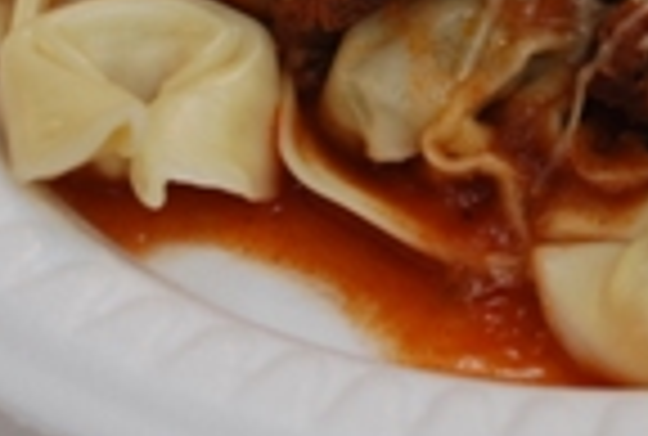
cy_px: -126
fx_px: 2690
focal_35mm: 149
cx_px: 608
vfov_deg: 9.1
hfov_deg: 13.6
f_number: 5
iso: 200
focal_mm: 32
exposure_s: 1/100
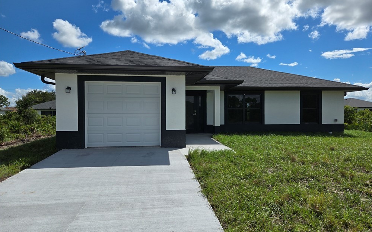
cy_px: 119
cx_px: 188
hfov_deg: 72.6
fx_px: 253
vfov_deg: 49.3
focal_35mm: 25
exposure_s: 1/3483
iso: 25
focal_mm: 5.4
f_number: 1.8
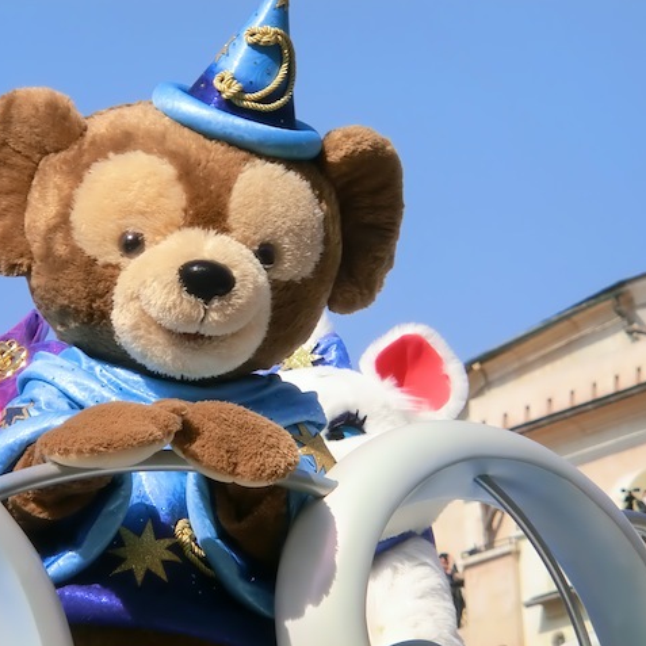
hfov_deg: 4.9
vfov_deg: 4.9
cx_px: 242
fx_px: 7516
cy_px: 322
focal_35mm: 356
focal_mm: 53
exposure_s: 1/500
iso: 80
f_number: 5.9
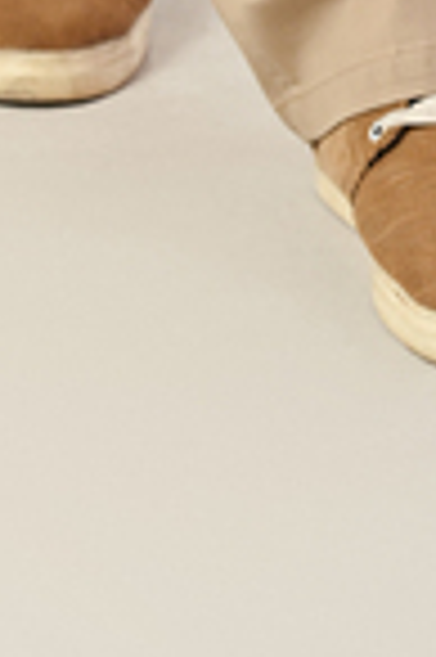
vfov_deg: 3.4
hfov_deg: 2.3
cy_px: -922
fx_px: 10852
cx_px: 454
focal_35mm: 596
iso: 160
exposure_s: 1/200
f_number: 4
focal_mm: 116
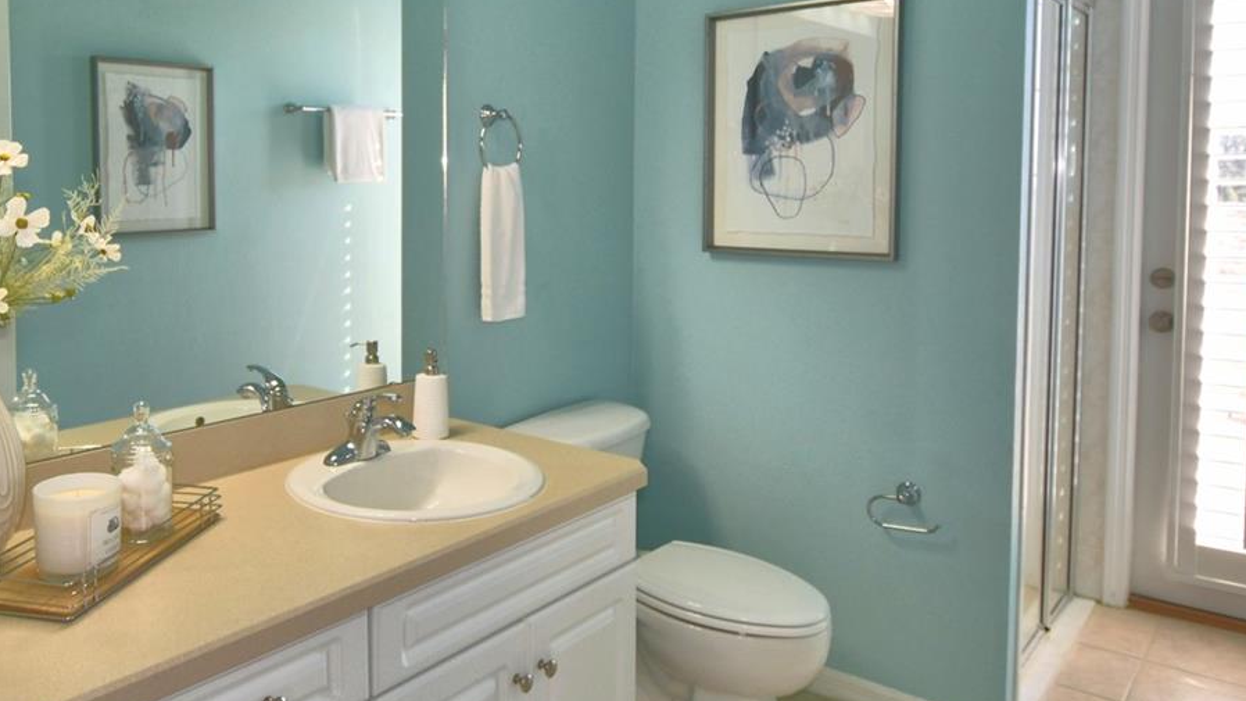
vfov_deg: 41.0
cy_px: 236
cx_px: 438
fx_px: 925
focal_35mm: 28
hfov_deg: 66.5
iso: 160
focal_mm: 10
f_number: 4.5
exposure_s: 1/60
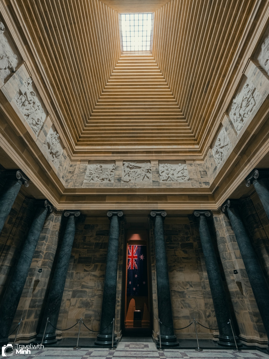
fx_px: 176
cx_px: 134
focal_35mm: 17
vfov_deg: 91.0
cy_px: 180
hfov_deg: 74.7
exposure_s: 1/5
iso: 800
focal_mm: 20.9
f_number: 4
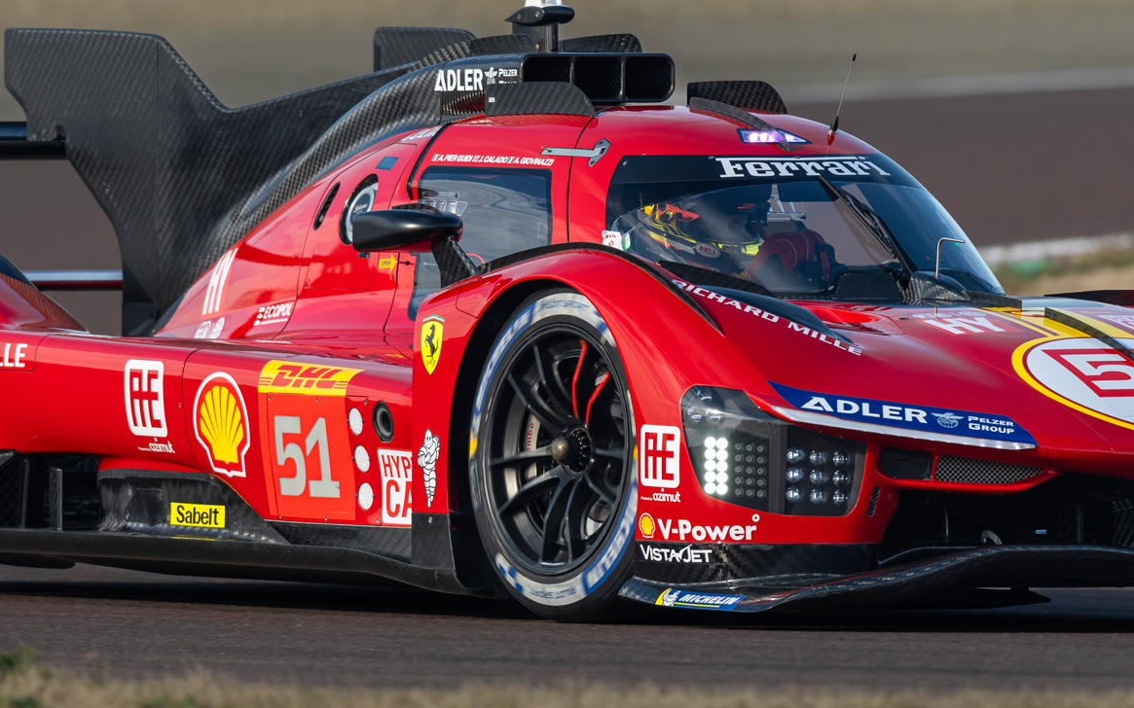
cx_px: 616
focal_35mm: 962
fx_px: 29729
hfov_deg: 2.2
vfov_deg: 1.4
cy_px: 264
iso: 220
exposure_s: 1/1250
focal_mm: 500
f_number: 4
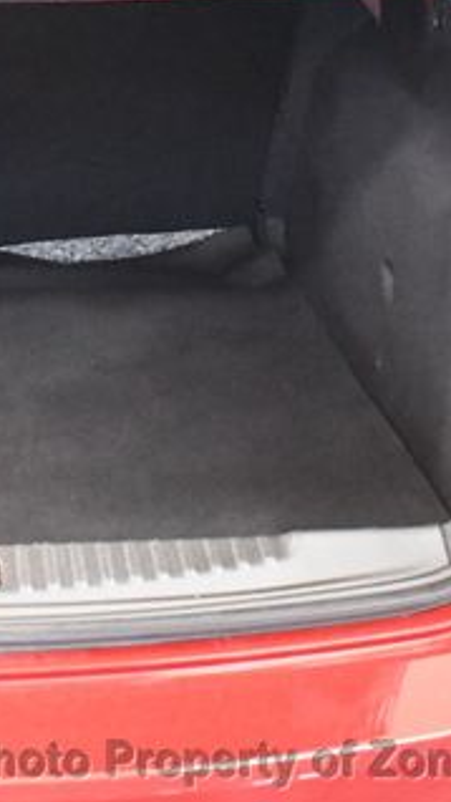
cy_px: 270
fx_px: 1615
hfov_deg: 15.4
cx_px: -71
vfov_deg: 27.7
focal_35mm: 76
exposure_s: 1/60
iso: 6400
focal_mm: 18
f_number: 3.5
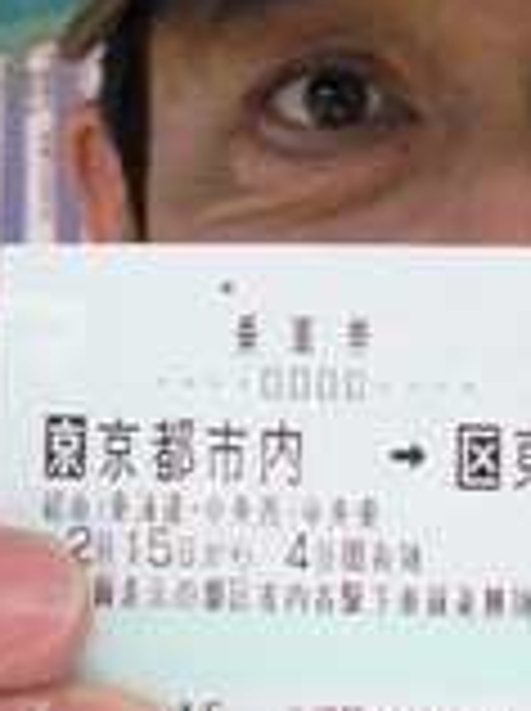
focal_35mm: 108
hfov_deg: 13.6
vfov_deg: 18.2
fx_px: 2215
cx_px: 423
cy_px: 304
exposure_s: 1/1000
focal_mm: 5.8
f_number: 2.8
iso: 400
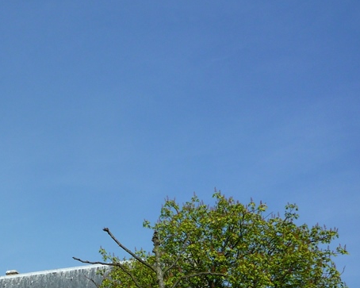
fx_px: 586
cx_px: -29
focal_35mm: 55
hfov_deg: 30.8
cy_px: 213
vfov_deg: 27.3
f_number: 4.5
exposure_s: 1/800
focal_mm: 4.4
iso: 100
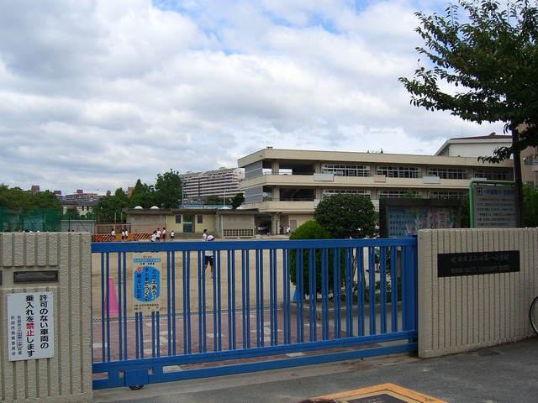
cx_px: 269
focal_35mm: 38
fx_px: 591
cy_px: 202
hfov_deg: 49.0
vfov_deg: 37.7
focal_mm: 7.9
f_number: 8
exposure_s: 1/200
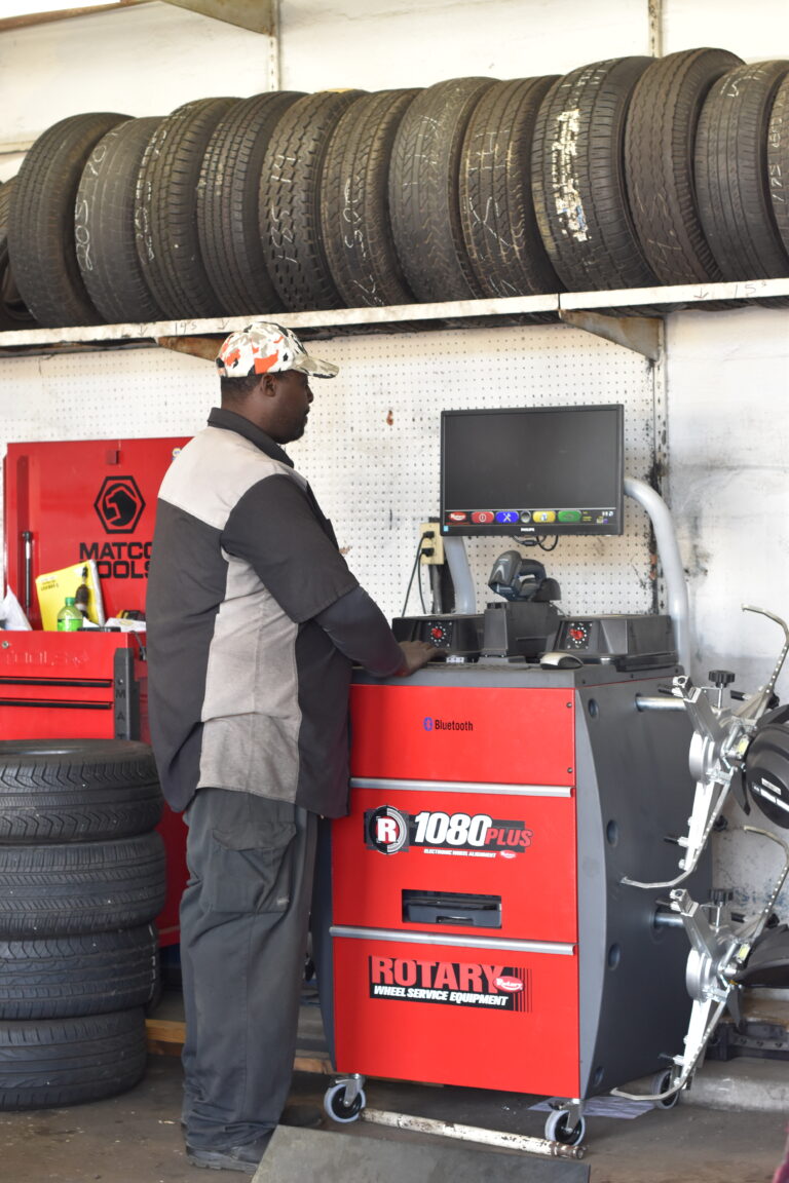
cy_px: 592
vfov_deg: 27.0
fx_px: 2465
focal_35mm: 75
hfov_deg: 18.2
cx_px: 394
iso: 900
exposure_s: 1/125
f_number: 4
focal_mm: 50
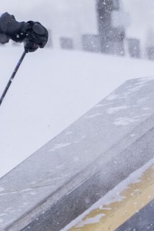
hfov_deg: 1.0
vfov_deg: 1.6
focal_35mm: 1314
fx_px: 8431
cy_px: 280
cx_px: -231
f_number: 6.3
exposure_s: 1/1000
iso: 800
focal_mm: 200
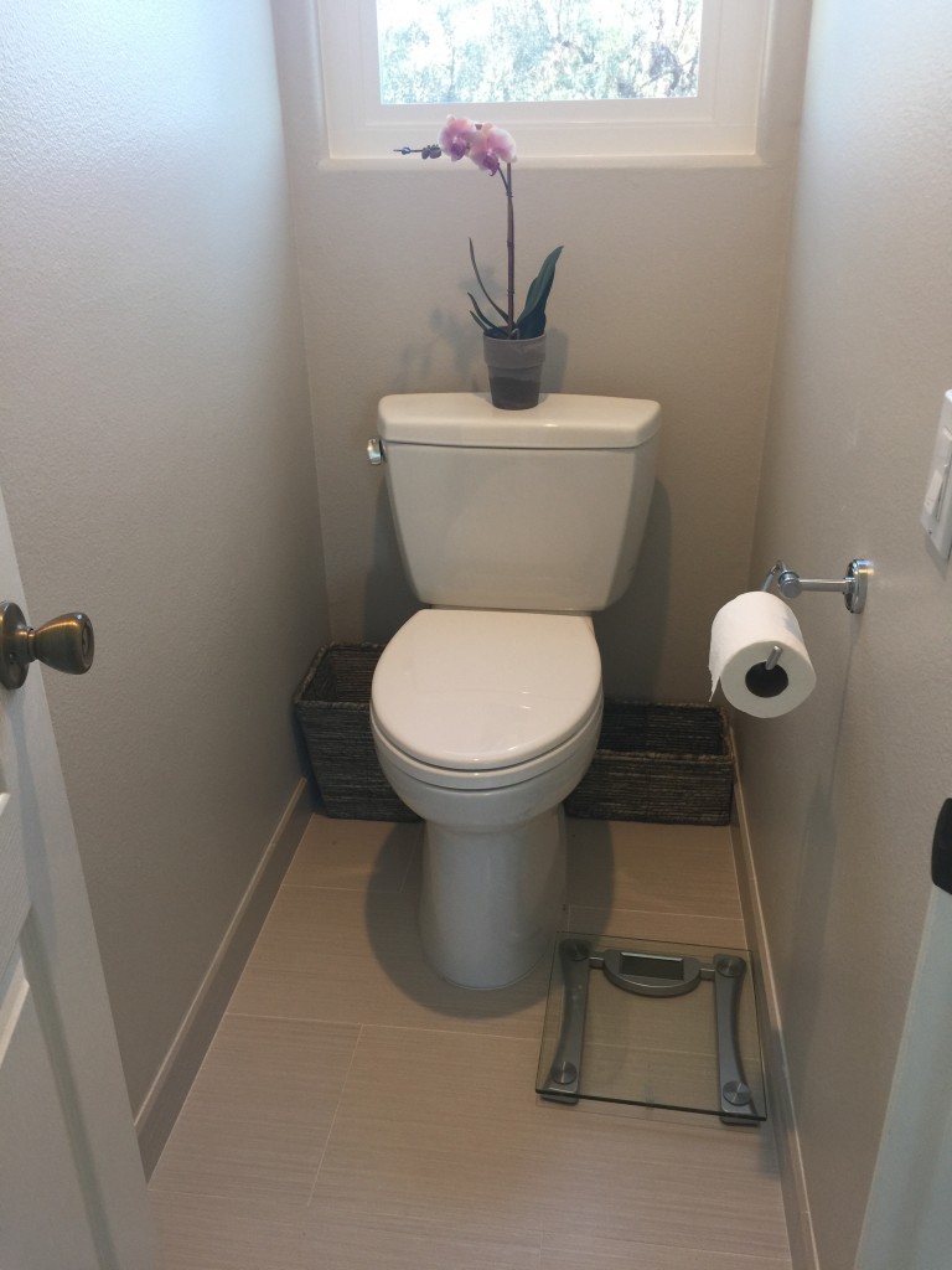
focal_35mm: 29
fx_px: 1063
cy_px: 635
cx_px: 476
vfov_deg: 61.7
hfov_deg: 48.2
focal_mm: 4.15
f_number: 2.2
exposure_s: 1/30
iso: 32
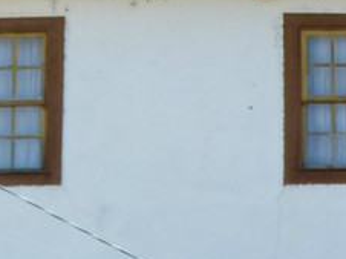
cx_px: 975
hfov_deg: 4.8
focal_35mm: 397
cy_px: 253
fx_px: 3964
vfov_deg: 3.7
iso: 80
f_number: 4
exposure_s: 1/160
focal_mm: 12.4
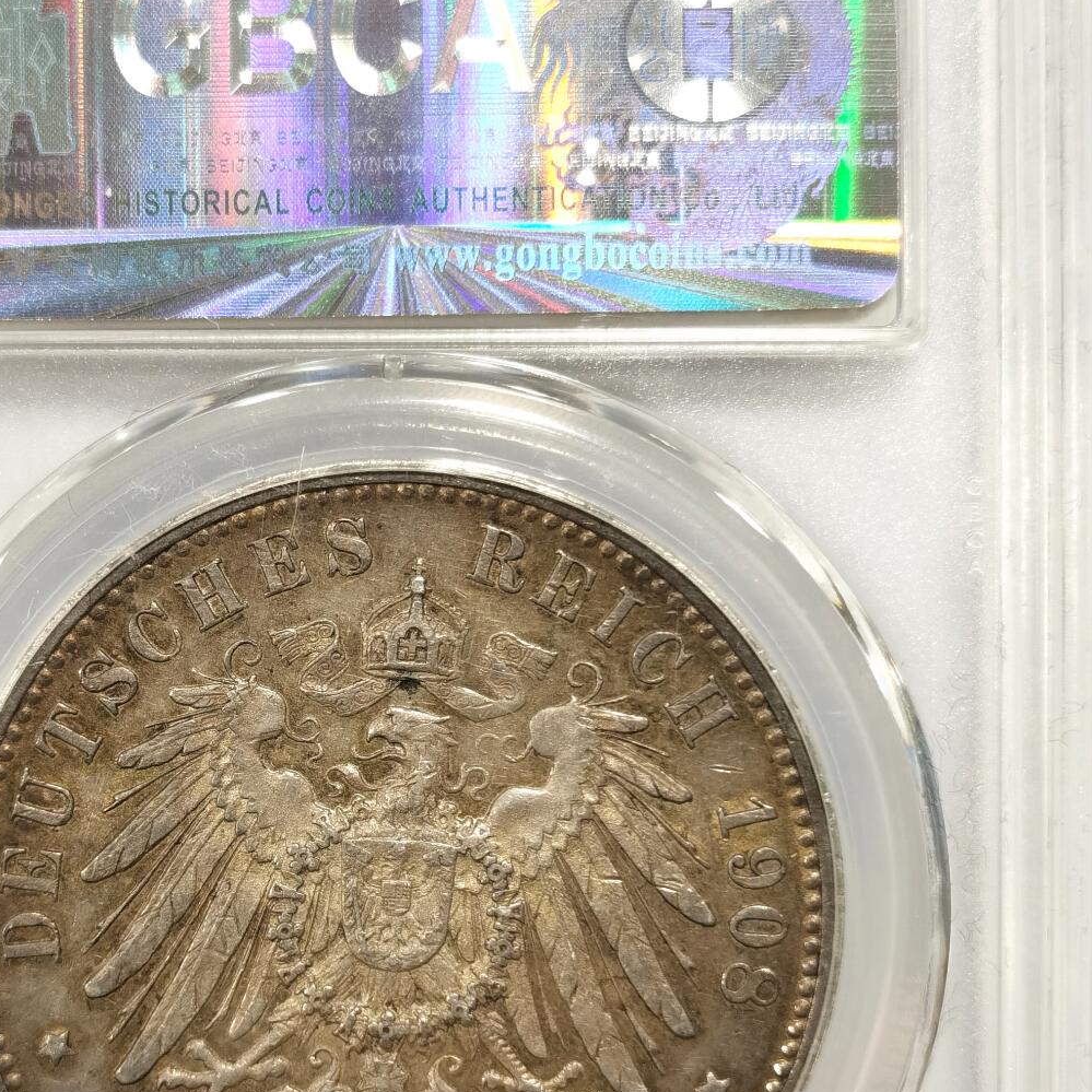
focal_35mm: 86
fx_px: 3069
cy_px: 647
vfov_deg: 20.2
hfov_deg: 20.1
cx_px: 398
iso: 125
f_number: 16
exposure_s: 1/100
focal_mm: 5.56
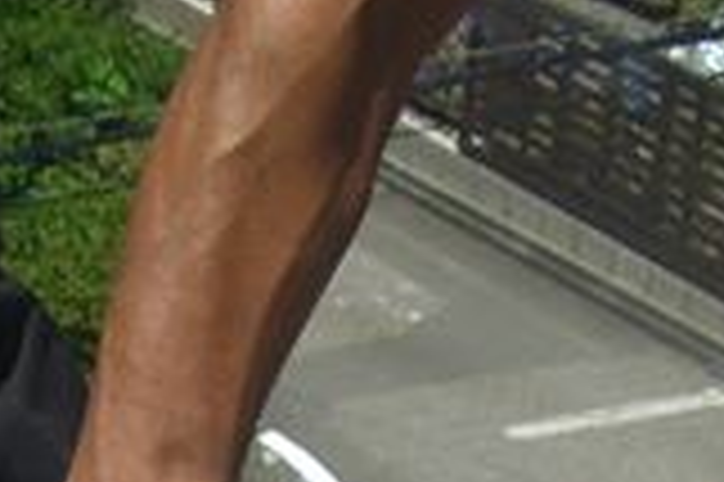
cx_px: 198
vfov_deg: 8.3
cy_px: 987
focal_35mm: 157
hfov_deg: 13.1
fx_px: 3154
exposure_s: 1/320
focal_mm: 7.9
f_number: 5.6
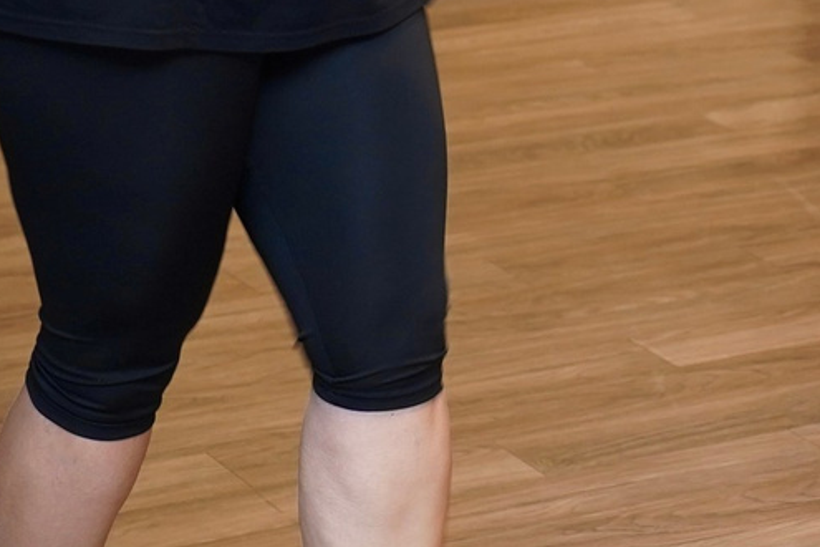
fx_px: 4009
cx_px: 1209
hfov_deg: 11.2
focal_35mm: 176
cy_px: -208
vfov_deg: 7.7
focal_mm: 34
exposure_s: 1/60
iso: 500
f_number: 2.8
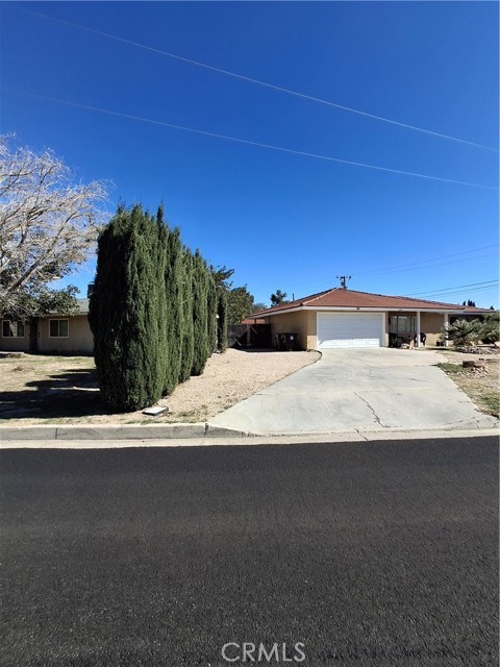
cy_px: 334
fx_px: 308
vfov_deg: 94.5
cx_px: 250
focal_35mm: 16
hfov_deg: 78.1
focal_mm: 1.64
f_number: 2.2
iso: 40
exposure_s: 1/1096
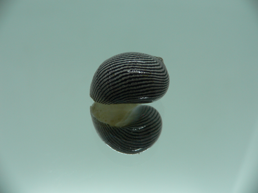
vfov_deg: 40.7
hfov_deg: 52.6
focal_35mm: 35
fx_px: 261
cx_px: 129
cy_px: 96
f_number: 2.8
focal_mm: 4.6
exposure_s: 1/80
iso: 80
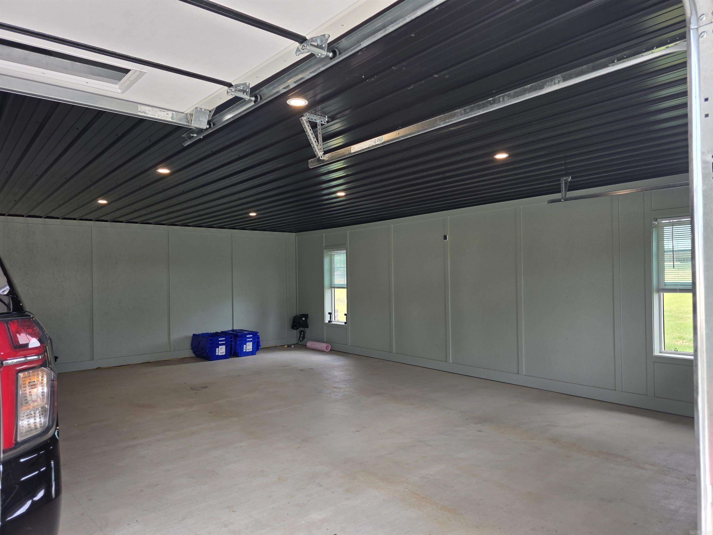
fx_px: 474
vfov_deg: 58.9
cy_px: 268
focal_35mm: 23
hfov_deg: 73.9
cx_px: 356
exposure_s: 1/180
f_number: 1.7
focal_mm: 6.3
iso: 50
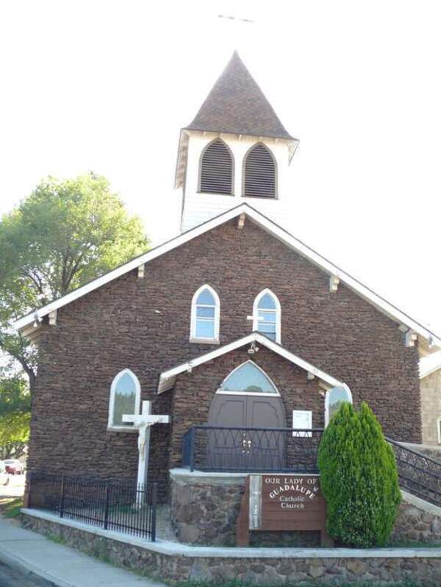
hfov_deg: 40.7
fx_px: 595
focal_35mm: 35
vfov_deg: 52.6
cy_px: 294
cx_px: 220
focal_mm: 7.4
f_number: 3.2
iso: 100
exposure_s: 1/100
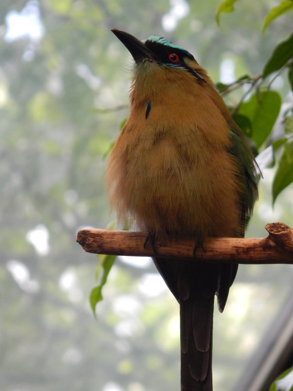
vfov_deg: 2.9
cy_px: 196
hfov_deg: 2.2
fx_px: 7618
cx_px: 146
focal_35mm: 675
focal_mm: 120
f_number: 5.8
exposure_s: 1/125
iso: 400
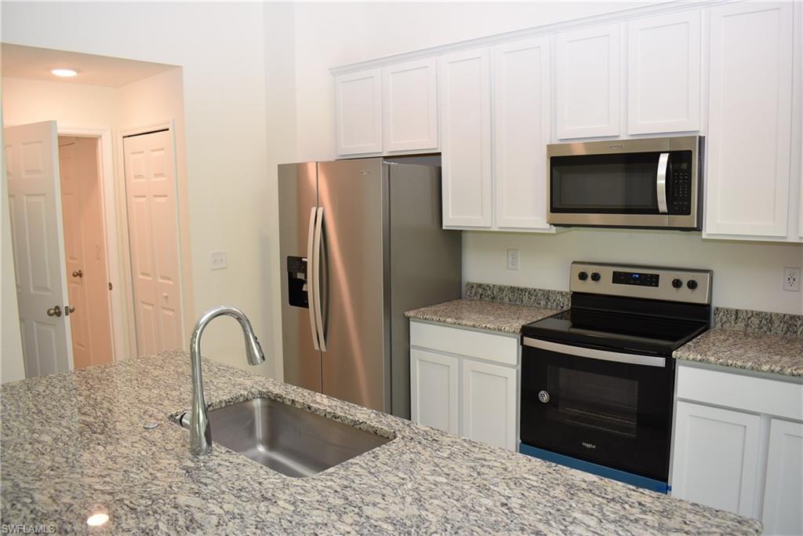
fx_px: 602
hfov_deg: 67.4
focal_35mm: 27
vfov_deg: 47.9
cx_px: 402
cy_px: 268
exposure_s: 1/160
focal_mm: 18
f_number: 4.5
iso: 800
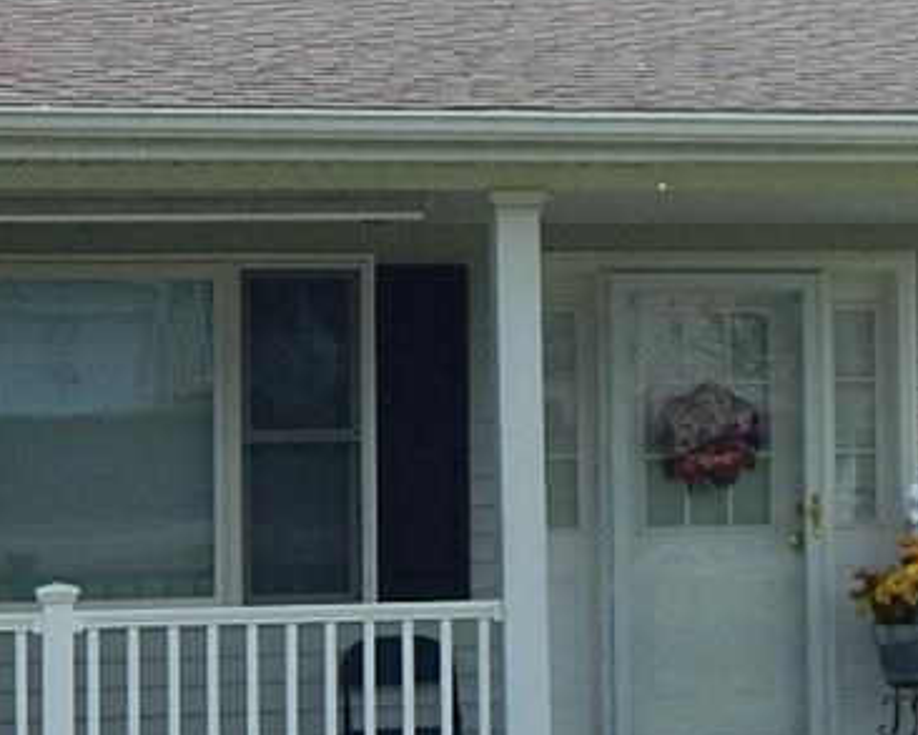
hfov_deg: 17.1
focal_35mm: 112
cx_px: 690
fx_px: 3044
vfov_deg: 13.7
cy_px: 250
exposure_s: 1/400
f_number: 6.3
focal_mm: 5.1
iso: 125
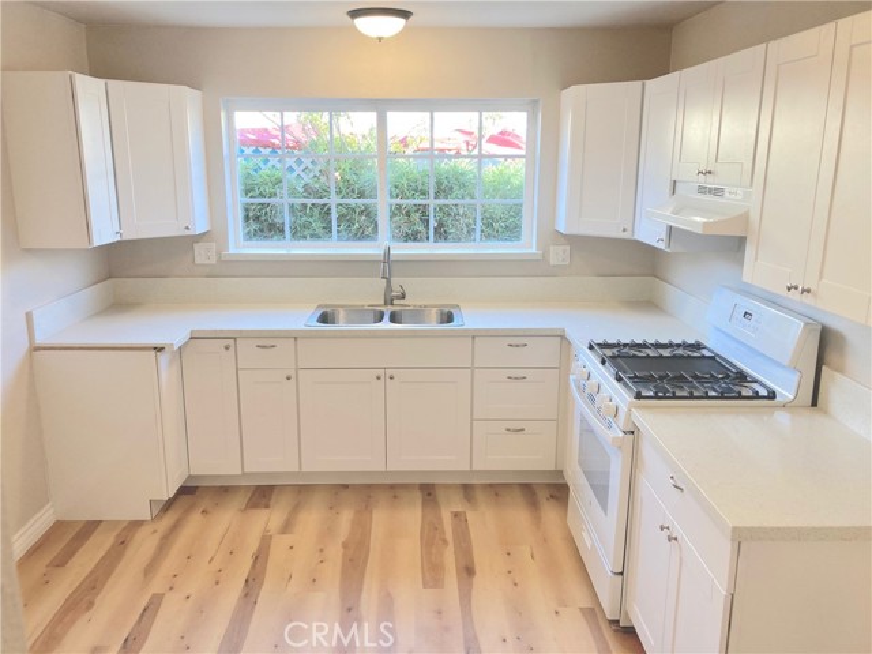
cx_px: 436
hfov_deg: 63.4
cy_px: 327
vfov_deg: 49.7
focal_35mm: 28
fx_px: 705
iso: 64
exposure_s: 1/120
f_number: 1.8
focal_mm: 3.99
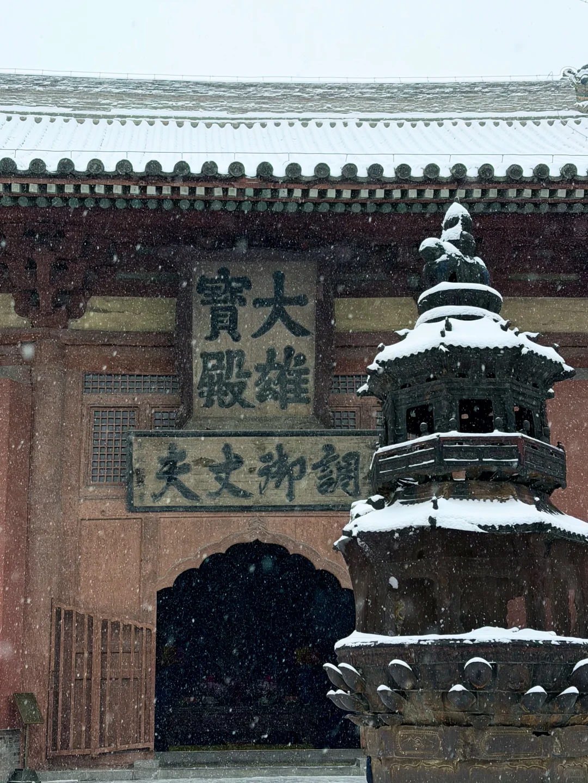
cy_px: 392
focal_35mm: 48
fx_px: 1087
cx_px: 294
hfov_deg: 30.3
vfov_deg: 39.7
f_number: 1.78
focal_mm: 6.76
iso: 50
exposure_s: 1/122
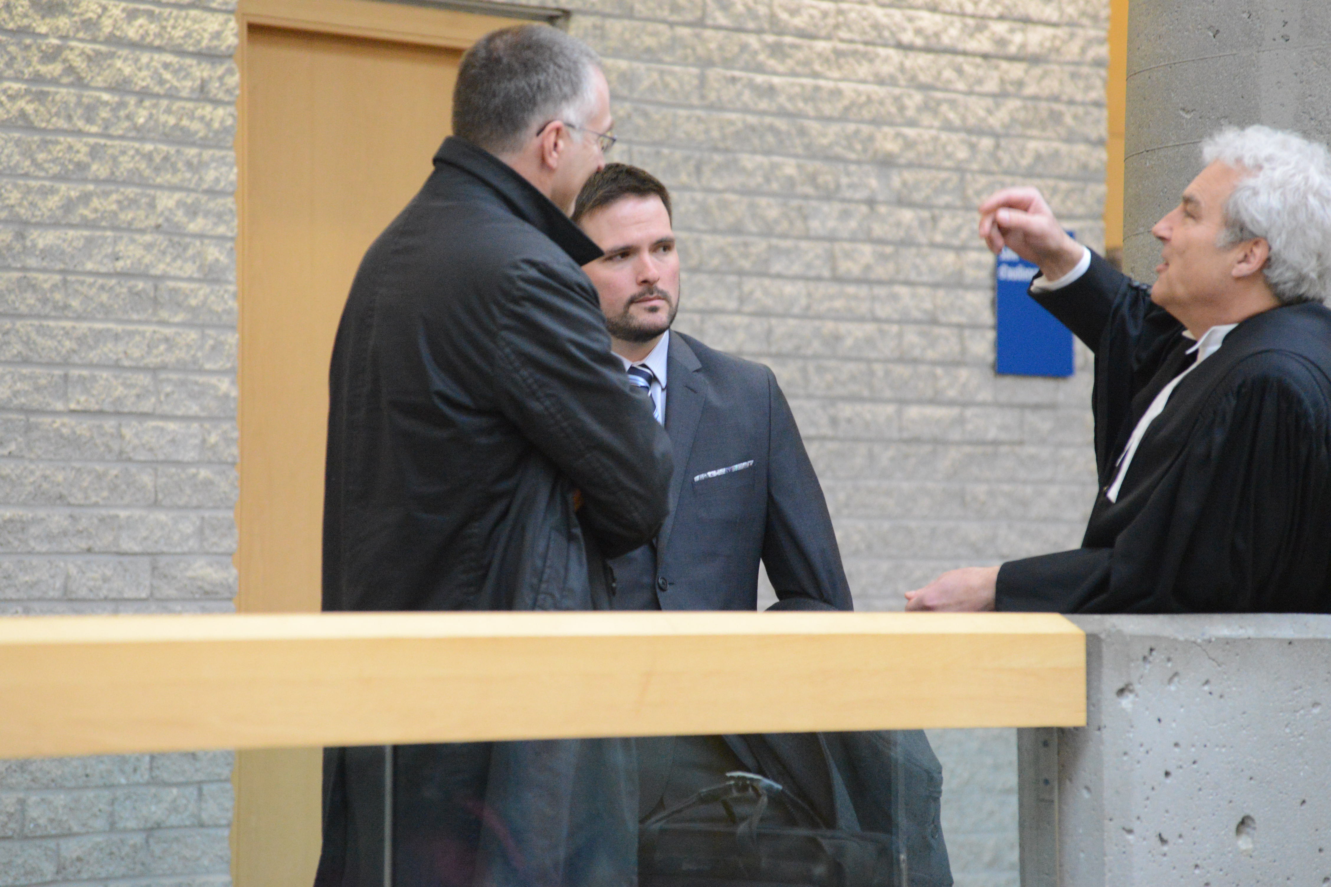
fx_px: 7394
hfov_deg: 10.3
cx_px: 666
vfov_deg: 6.9
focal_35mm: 200
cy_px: 444
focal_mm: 200
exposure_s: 1/100
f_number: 5.6
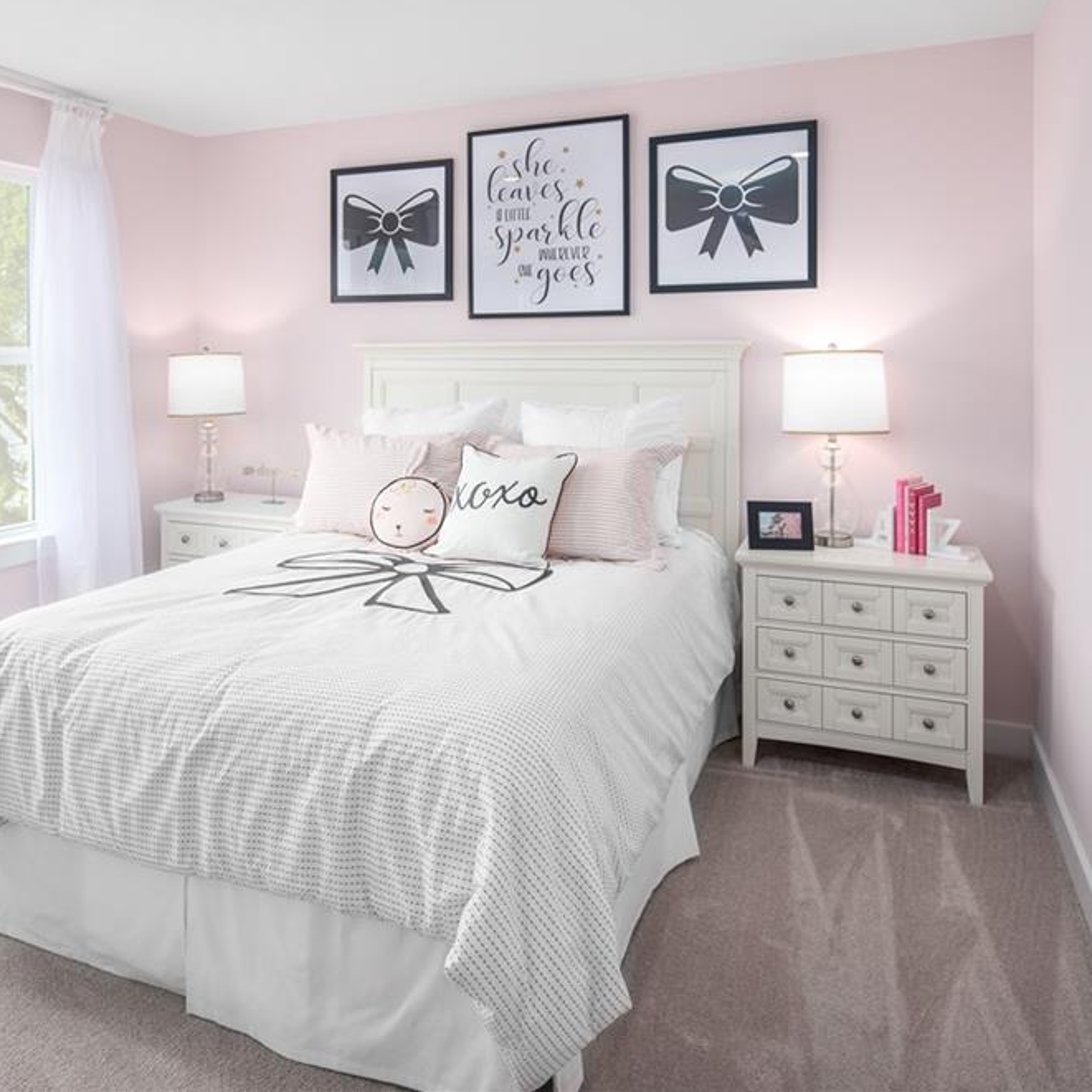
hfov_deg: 62.4
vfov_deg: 62.9
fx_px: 892
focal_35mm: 25
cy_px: 529
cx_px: 444
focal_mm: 19
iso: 200
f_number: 8
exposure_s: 1/250
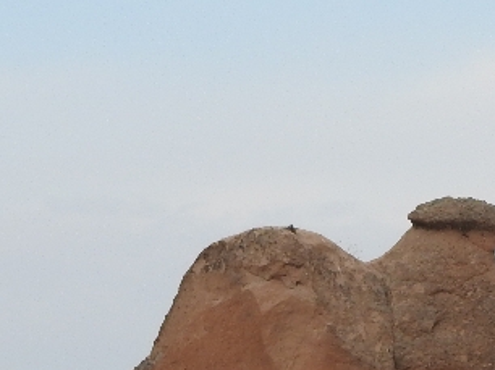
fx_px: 6444
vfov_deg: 3.3
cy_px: 582
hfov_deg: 4.4
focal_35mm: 451
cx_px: 479
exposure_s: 1/400
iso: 100
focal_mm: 20.6
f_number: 5
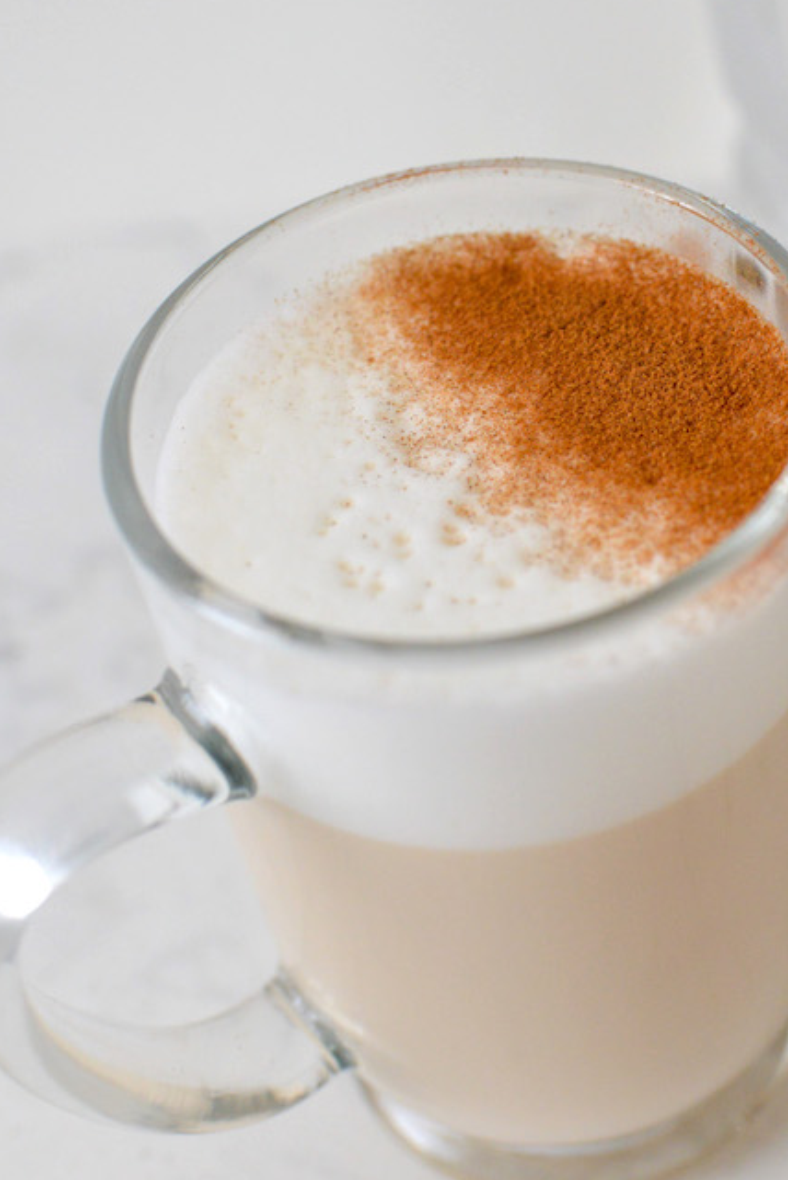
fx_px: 1935
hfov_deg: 22.7
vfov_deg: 33.5
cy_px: 363
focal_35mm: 59
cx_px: 614
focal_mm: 35
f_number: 4
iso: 2000
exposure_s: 1/100
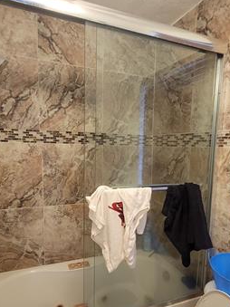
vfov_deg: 73.3
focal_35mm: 23
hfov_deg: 58.8
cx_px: 111
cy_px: 180
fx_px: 204
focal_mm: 2.2
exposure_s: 1/30
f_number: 2.2
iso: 500
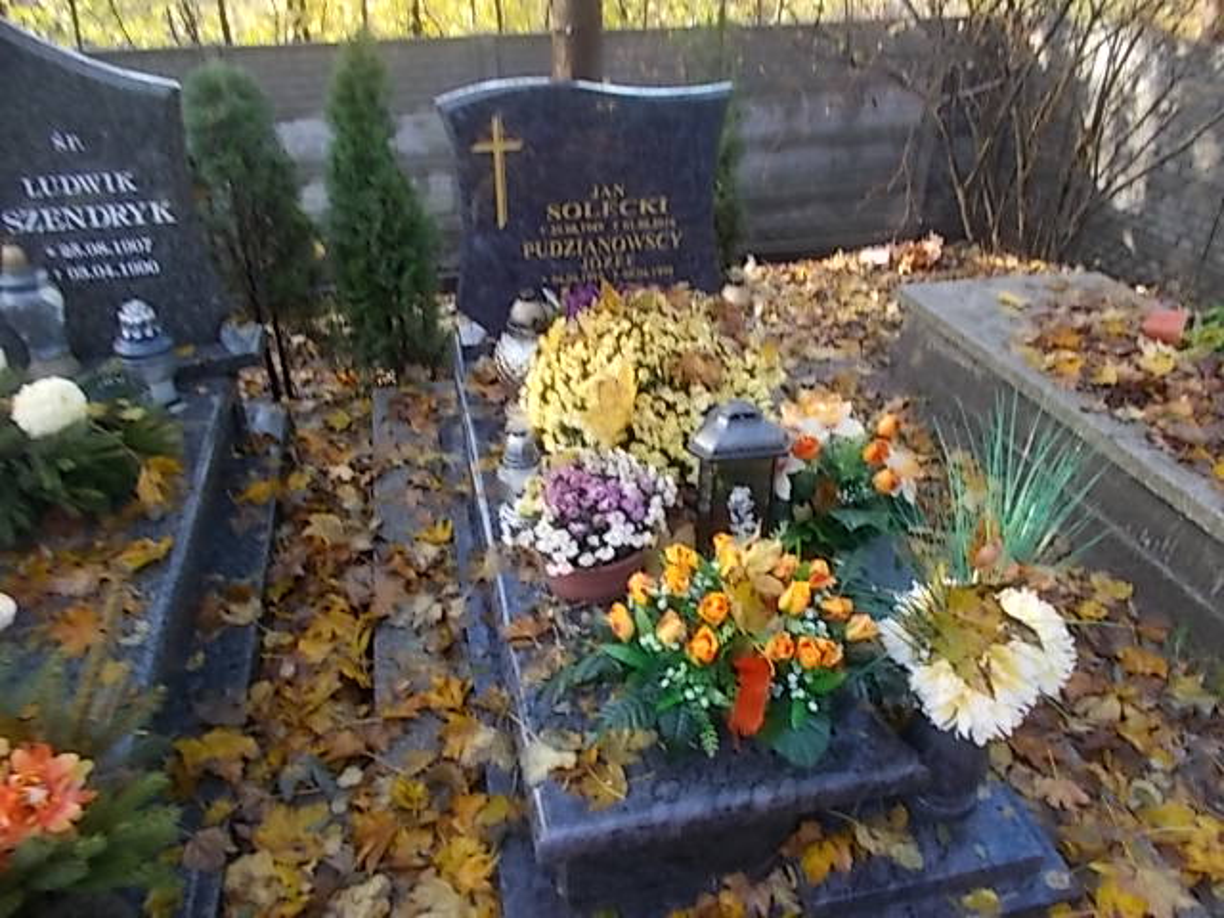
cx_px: 612
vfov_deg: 53.1
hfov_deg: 67.3
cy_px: 459
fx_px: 919
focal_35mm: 26
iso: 80
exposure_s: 1/50
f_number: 3.2
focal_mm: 4.6
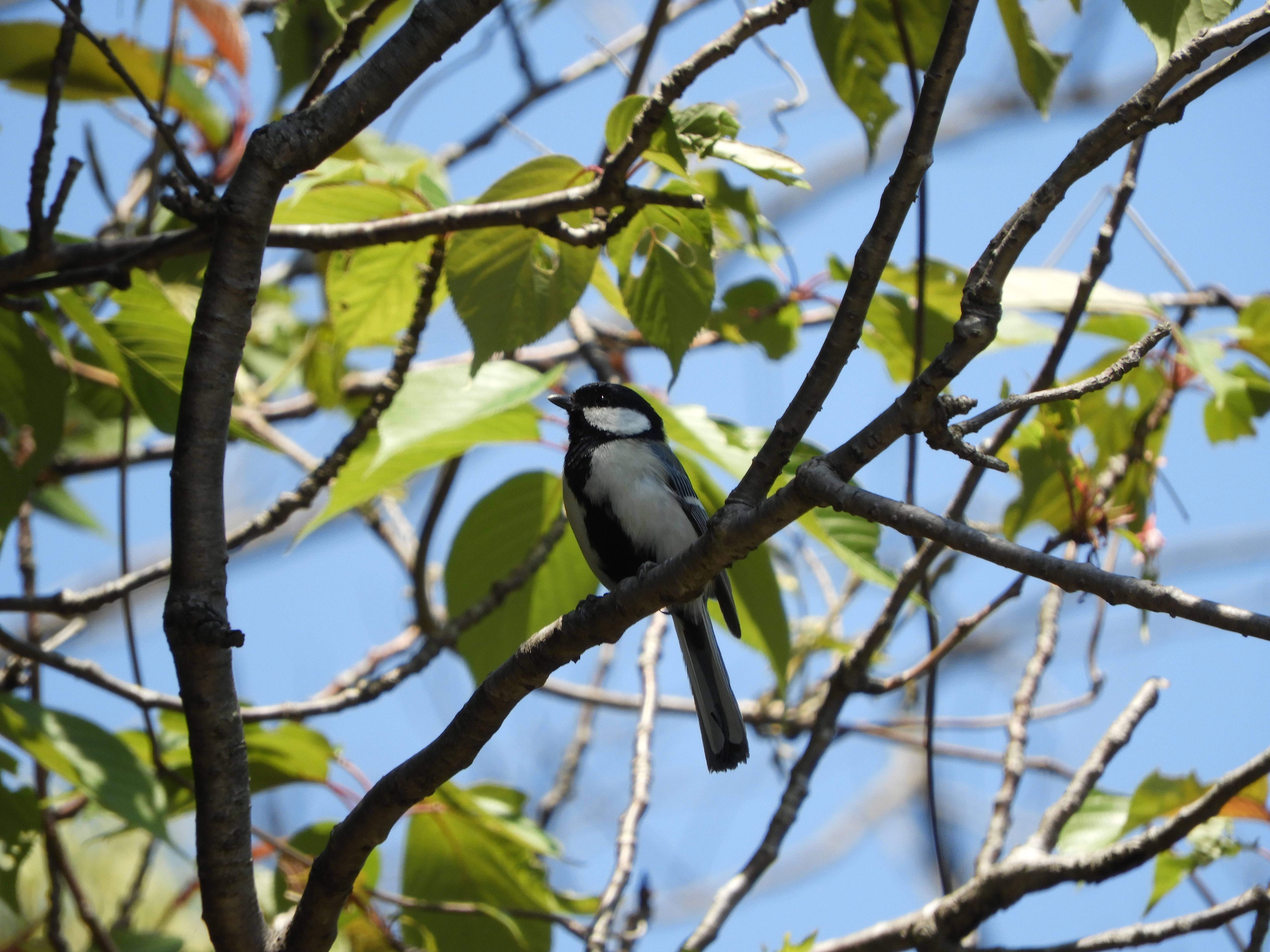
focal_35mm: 1100
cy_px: 476
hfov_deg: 1.8
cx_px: 635
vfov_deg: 1.4
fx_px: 40357
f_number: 5.6
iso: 100
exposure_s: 1/320
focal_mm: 197.1
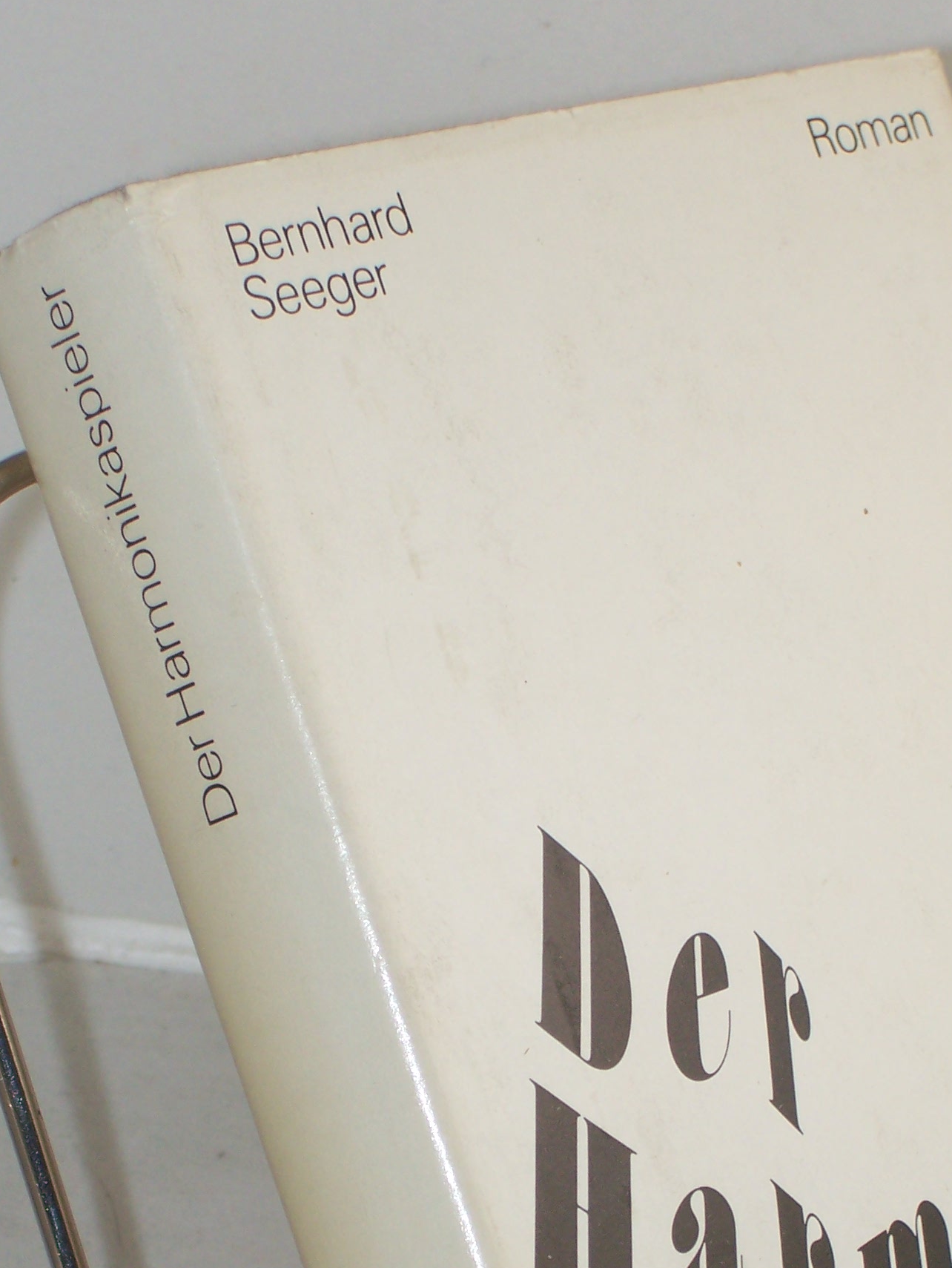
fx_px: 6190
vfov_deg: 11.6
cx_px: 539
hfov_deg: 8.8
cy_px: 1030
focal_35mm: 169
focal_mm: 16.8
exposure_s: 1/100
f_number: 4.6
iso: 80
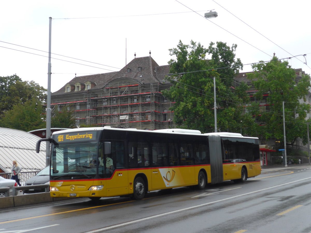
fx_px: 494
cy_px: 116
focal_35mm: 55
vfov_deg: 26.6
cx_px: 156
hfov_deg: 34.9
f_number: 3.4
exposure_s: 1/250
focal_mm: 11.3
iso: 200
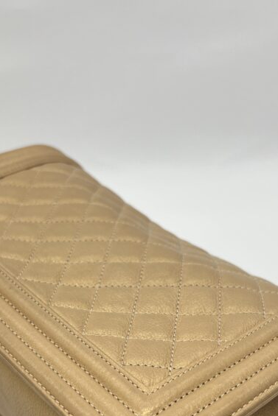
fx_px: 567
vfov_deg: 39.0
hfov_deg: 27.5
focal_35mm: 49
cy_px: 324
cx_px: 129
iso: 32
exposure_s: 1/110
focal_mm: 5.7
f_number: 1.5
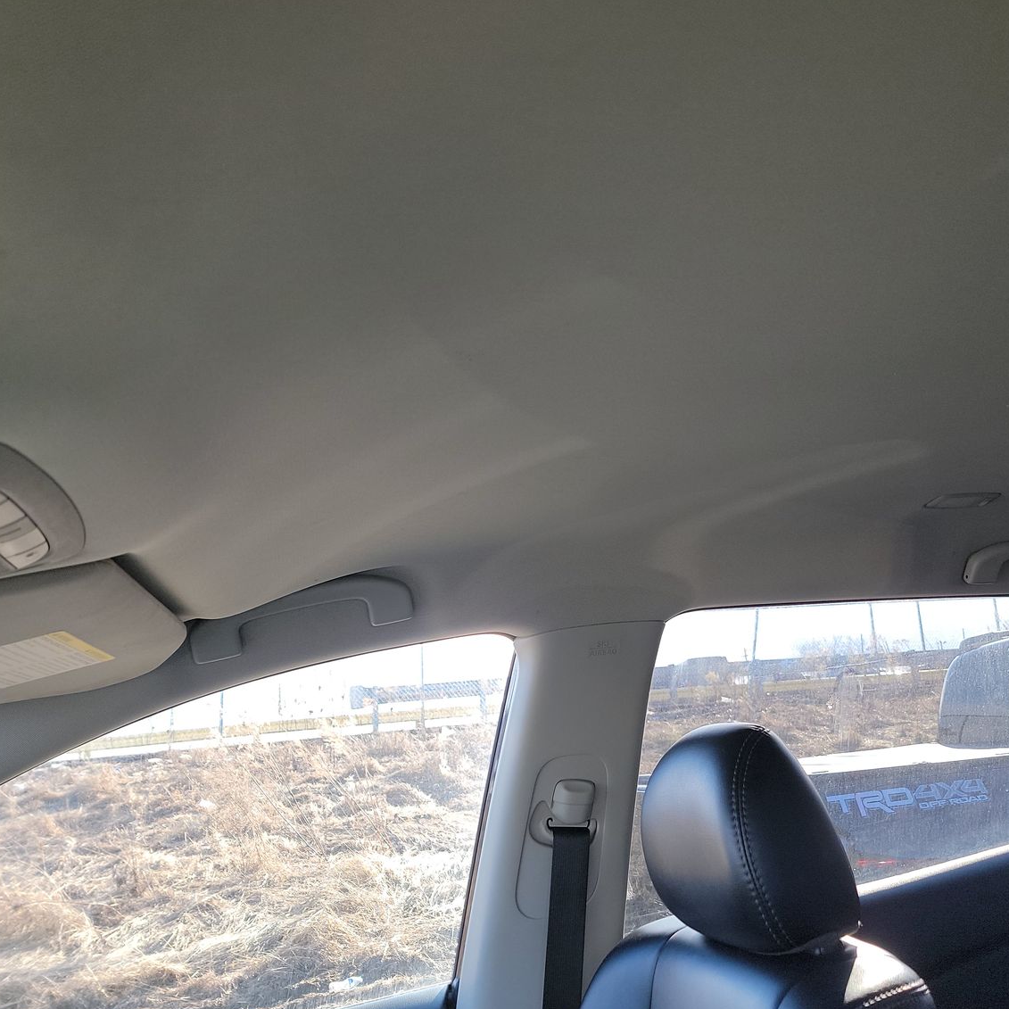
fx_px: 989
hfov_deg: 53.1
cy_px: 498
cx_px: 663
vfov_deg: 54.0
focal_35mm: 30
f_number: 1.8
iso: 87
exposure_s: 1/119
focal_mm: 6.7
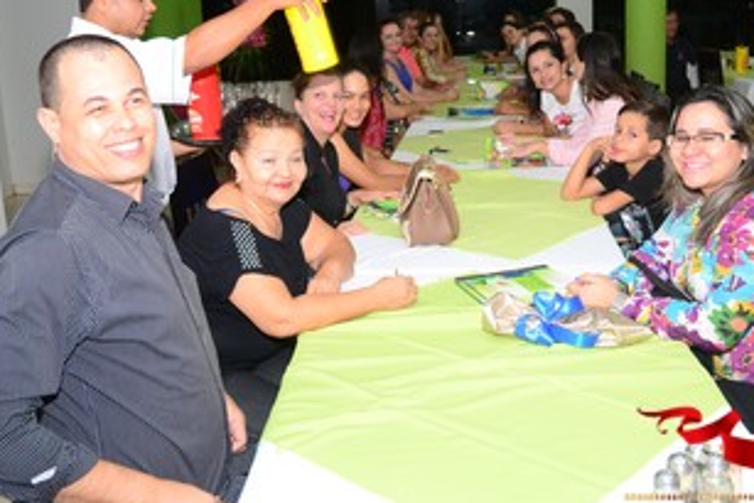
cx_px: 420
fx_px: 922
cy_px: 194
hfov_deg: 44.4
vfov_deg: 30.4
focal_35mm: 44
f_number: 4
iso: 800
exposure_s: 1/60
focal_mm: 20
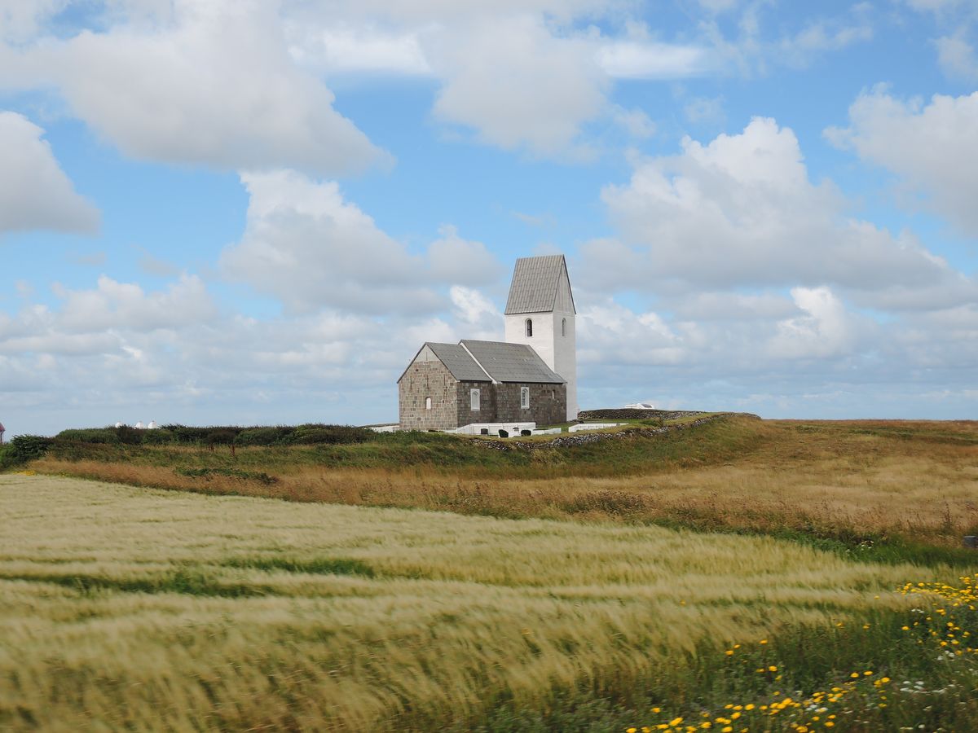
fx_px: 1413
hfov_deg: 38.2
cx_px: 489
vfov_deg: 29.1
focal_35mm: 50
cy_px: 366
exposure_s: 1/100
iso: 80
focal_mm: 10.7
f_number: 4
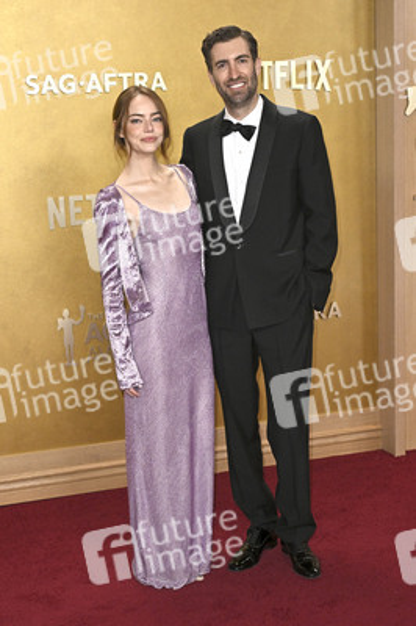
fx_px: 851
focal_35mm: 49
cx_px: 208
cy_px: 313
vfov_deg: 40.4
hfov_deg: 27.5
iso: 2500
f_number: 6.3
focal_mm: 49
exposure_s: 1/320
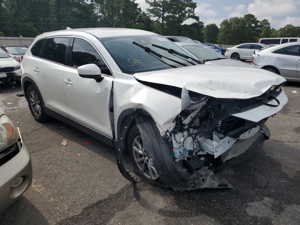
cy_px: 112
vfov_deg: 53.1
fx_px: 225
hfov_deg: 67.3
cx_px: 150
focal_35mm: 26
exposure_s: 1/5000
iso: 50
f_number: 1.5
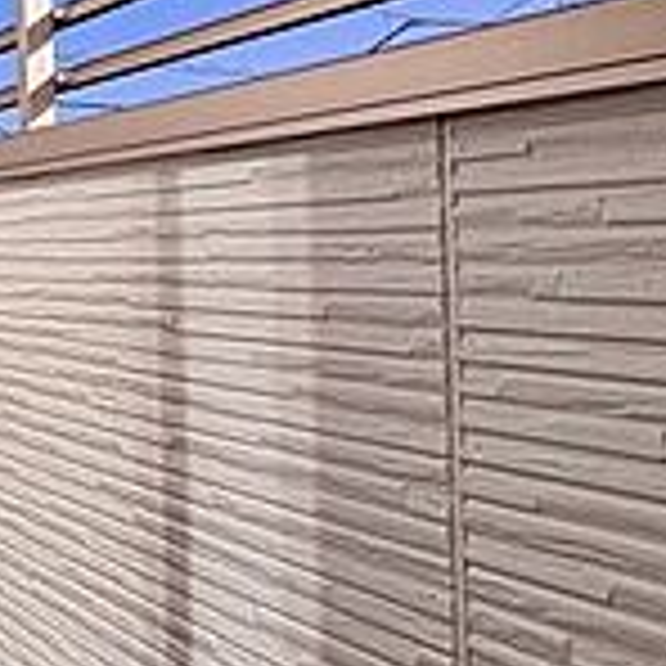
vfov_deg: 32.6
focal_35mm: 52
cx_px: 76
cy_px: 236
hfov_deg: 31.4
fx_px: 1132
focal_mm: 2.22
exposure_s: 1/2494
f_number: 2.2
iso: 50
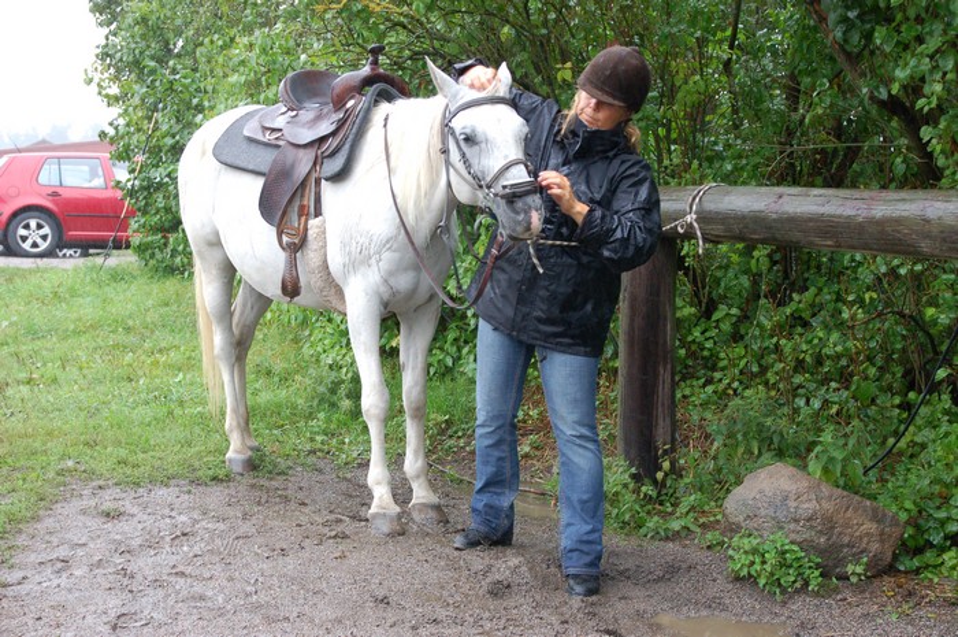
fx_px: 1395
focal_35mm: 52
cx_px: 479
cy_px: 318
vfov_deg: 25.7
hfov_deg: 37.9
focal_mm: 35
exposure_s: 1/80
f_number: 4.5
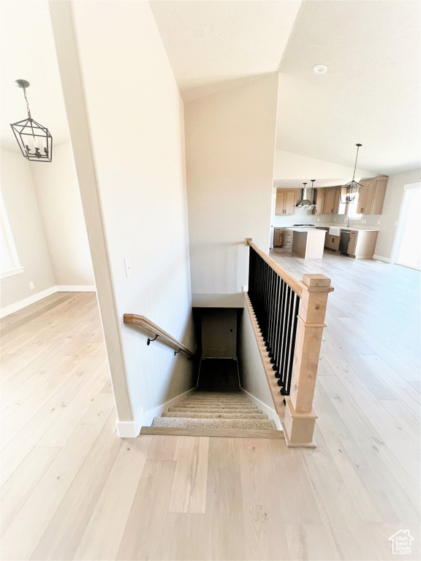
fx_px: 211
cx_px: 210
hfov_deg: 89.9
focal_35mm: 13
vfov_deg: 106.2
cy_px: 280
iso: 160
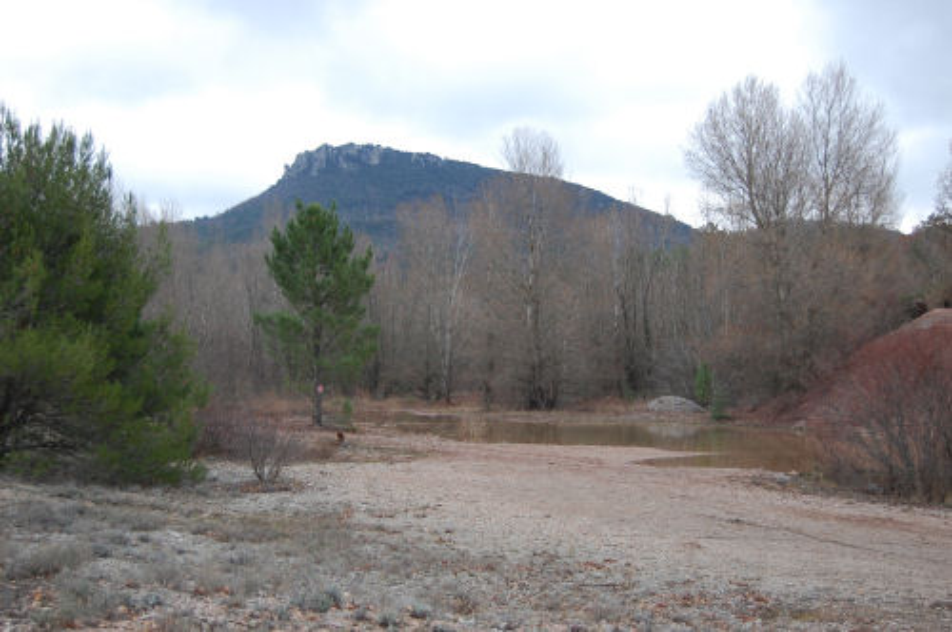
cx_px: 476
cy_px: 316
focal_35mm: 51
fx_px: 1347
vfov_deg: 26.4
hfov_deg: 38.9
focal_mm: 34
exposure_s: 1/500
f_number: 4.5
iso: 500
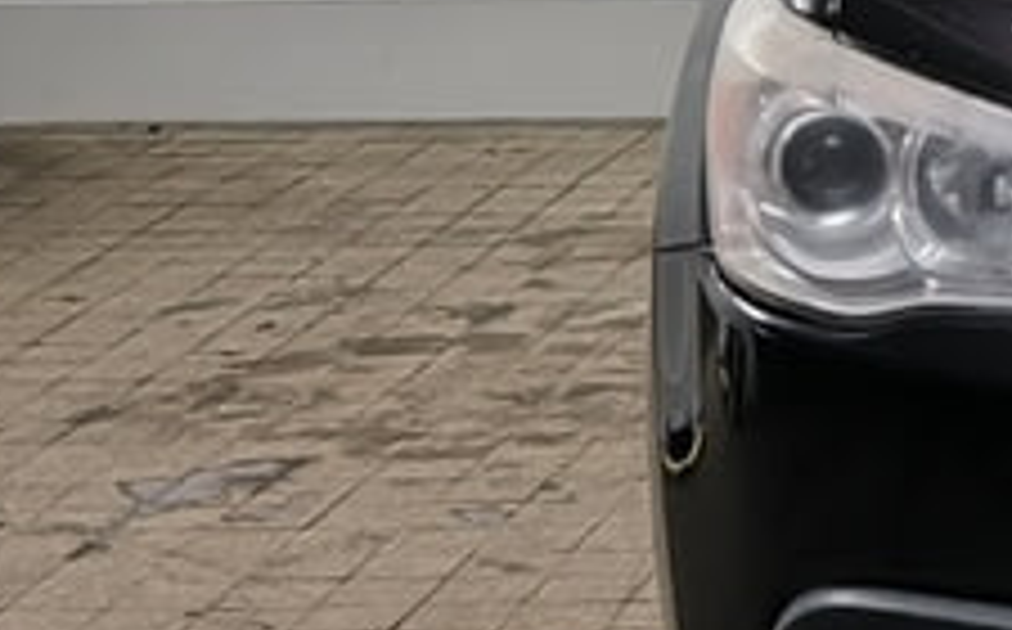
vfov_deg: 7.5
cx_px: 1957
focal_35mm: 174
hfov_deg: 11.1
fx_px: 4793
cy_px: 124
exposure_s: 1/100
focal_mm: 6.92
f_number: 1.9
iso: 400
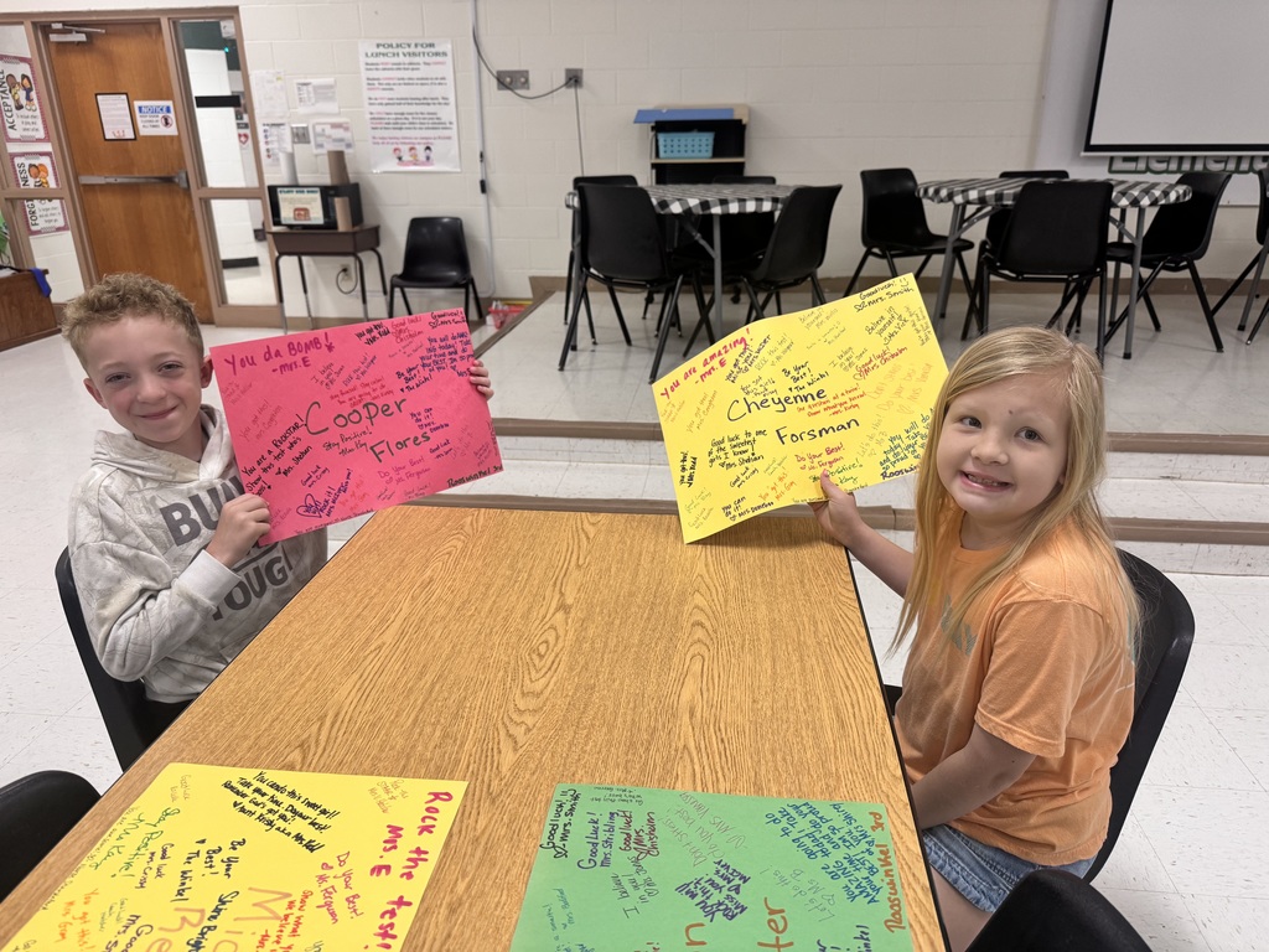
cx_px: 634
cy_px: 476
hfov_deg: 71.6
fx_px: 880
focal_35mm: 24
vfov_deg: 56.8
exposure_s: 1/60
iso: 200
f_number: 1.78
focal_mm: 6.76
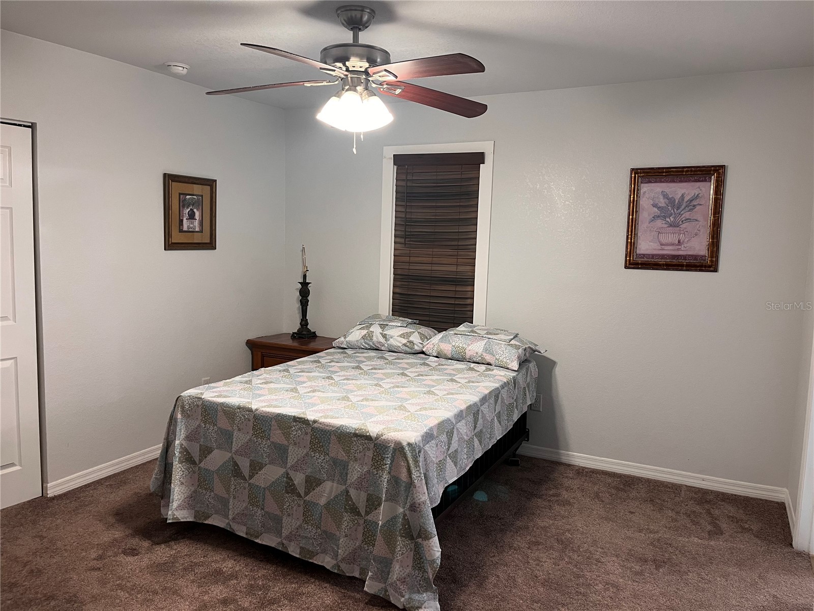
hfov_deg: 67.3
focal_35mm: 26
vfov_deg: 53.1
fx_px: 611
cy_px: 306
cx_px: 407
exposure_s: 1/60
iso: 160
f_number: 1.6
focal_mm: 5.1
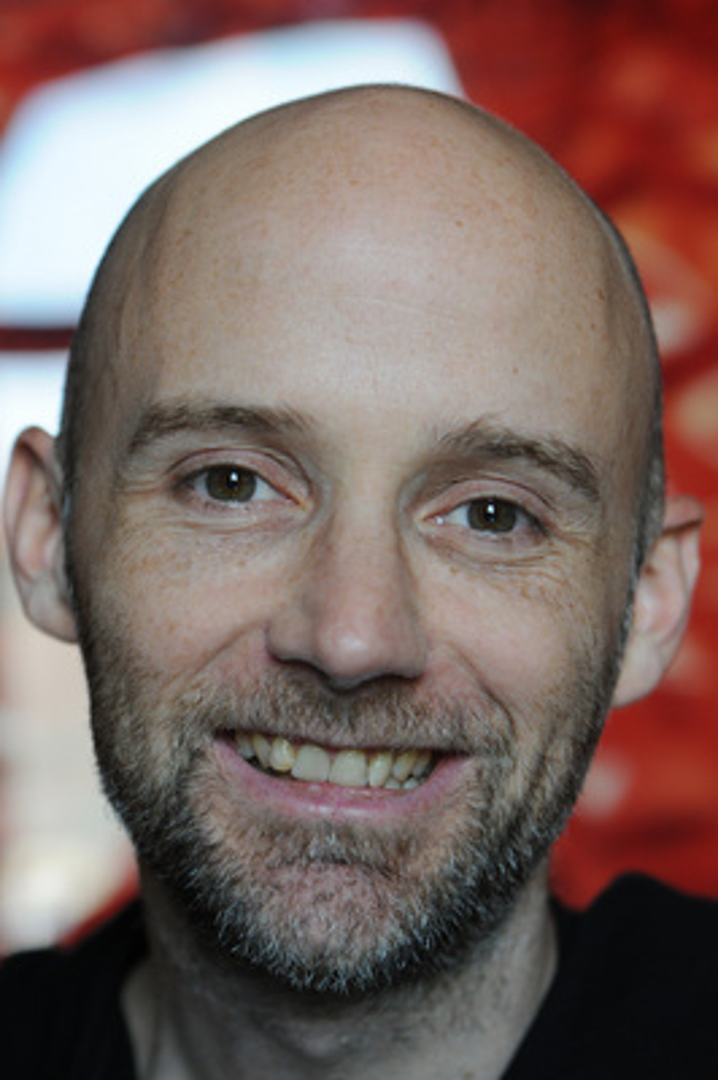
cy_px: 540
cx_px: 359
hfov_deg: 12.2
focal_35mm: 112
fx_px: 3371
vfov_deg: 18.2
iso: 400
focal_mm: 75
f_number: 4
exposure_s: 1/30
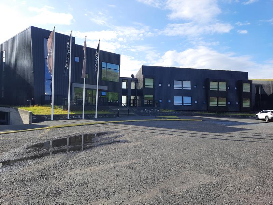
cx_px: 136
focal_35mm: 25
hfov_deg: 69.4
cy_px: 102
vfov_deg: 54.9
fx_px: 197
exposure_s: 1/771
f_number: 2
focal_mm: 4.6
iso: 32
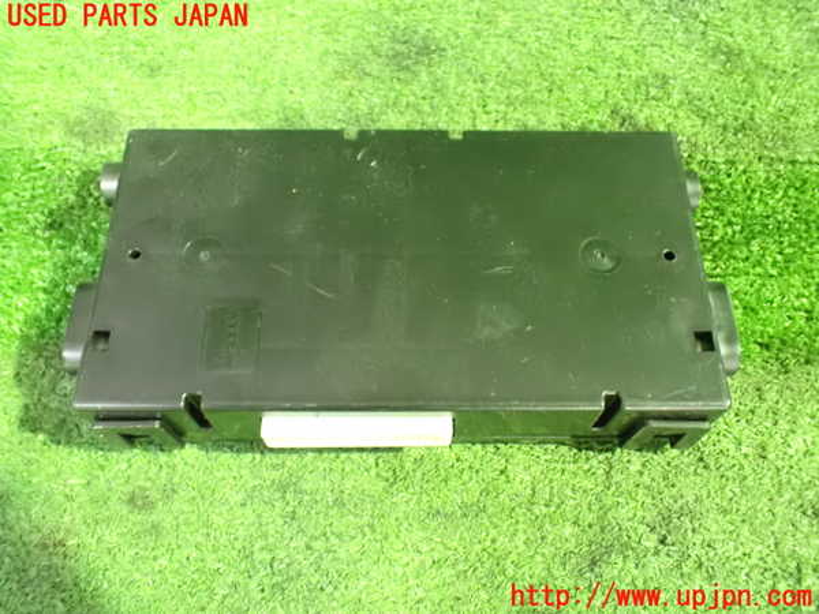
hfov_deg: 60.0
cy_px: 307
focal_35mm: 30
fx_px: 710
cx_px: 410
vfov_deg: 46.8
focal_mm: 5.4
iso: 1600
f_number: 2.3
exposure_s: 1/15
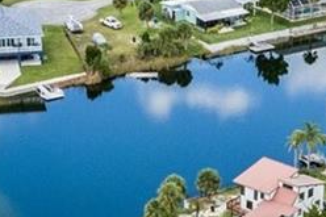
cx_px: 156
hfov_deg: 14.5
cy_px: 308
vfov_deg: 9.4
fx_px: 1285
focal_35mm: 142
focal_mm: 8.38
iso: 140
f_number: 2.8
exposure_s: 1/1000
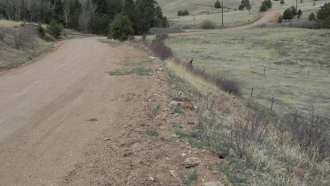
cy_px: 58
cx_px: 123
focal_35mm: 49
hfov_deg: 41.8
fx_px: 429
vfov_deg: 24.3
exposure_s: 1/323
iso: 160
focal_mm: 5.9
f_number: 7.1
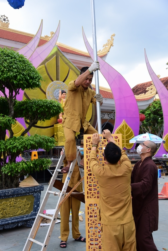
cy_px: 126
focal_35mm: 40
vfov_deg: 48.4
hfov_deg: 33.4
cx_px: 84
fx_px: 280
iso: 160
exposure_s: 1/100
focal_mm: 40
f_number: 6.3
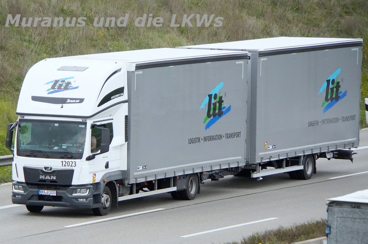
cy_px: 122
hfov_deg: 6.9
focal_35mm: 300
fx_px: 3062
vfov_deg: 4.6
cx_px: 184
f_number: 6.3
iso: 3200
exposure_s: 1/2500
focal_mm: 200
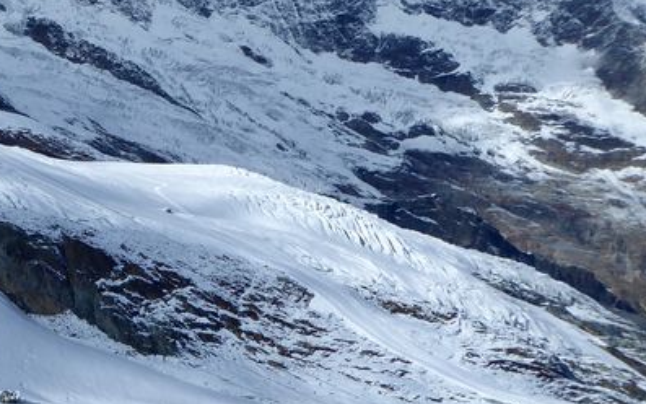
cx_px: -21
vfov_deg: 21.6
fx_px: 1056
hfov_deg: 31.1
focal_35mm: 60
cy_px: 206
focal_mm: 4.3
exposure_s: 1/1600
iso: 80
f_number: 4
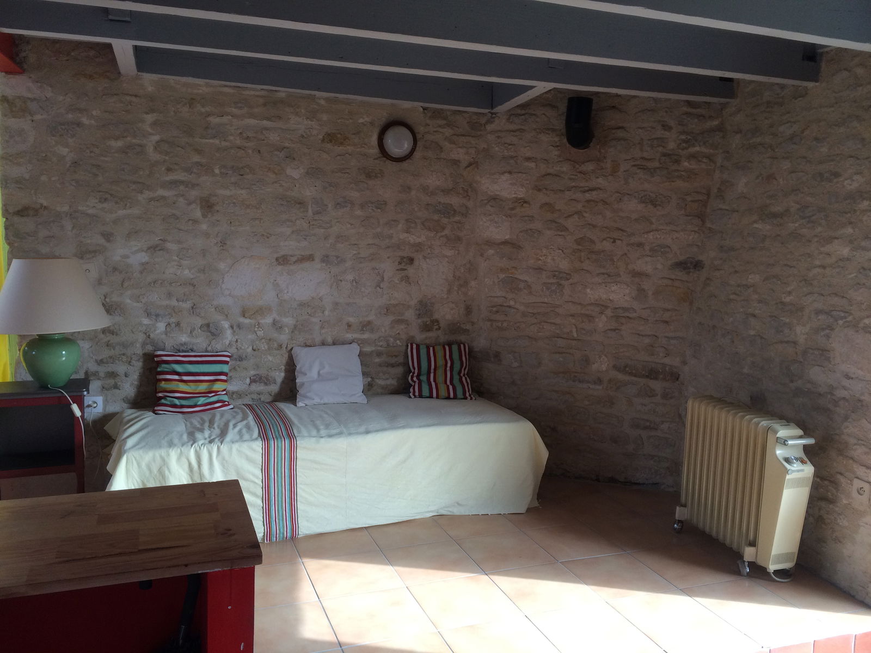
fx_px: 730
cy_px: 326
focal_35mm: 29
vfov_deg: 48.2
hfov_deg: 61.7
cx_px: 436
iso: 64
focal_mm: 4.15
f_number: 2.2
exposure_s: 1/120
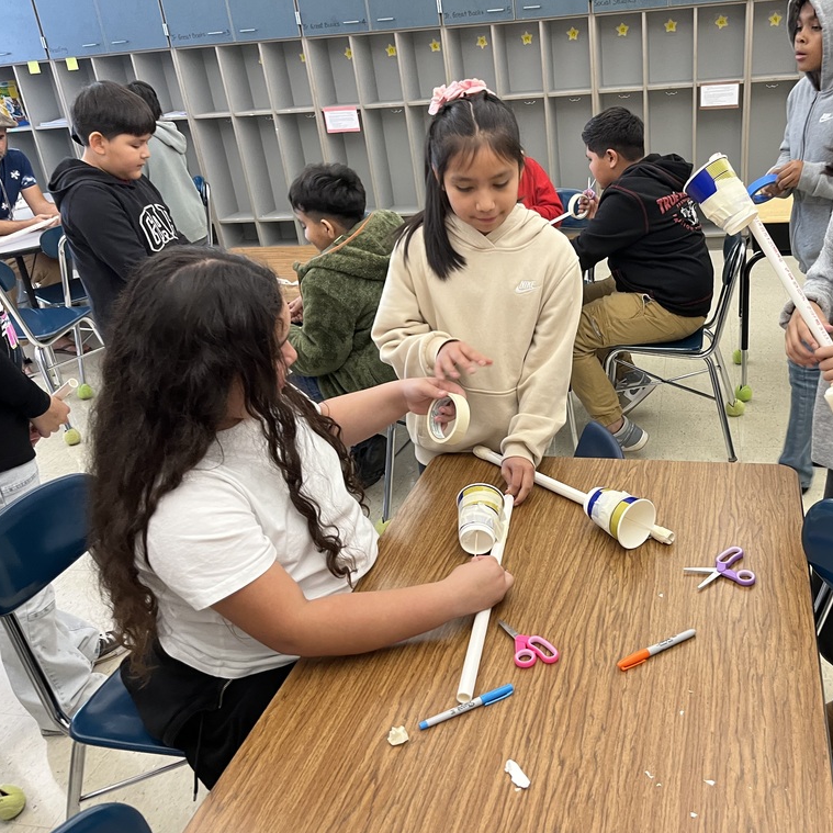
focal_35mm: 31
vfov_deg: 52.5
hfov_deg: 51.6
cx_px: 549
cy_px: 420
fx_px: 844
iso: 200
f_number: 1.6
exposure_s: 1/60
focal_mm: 5.1
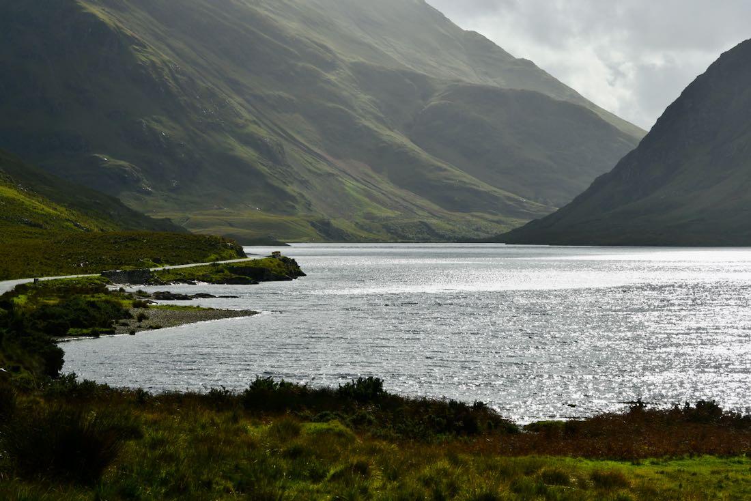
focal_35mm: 108
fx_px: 2253
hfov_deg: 18.9
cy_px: 250
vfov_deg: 12.7
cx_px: 376
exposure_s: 1/500
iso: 100
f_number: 11
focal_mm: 72
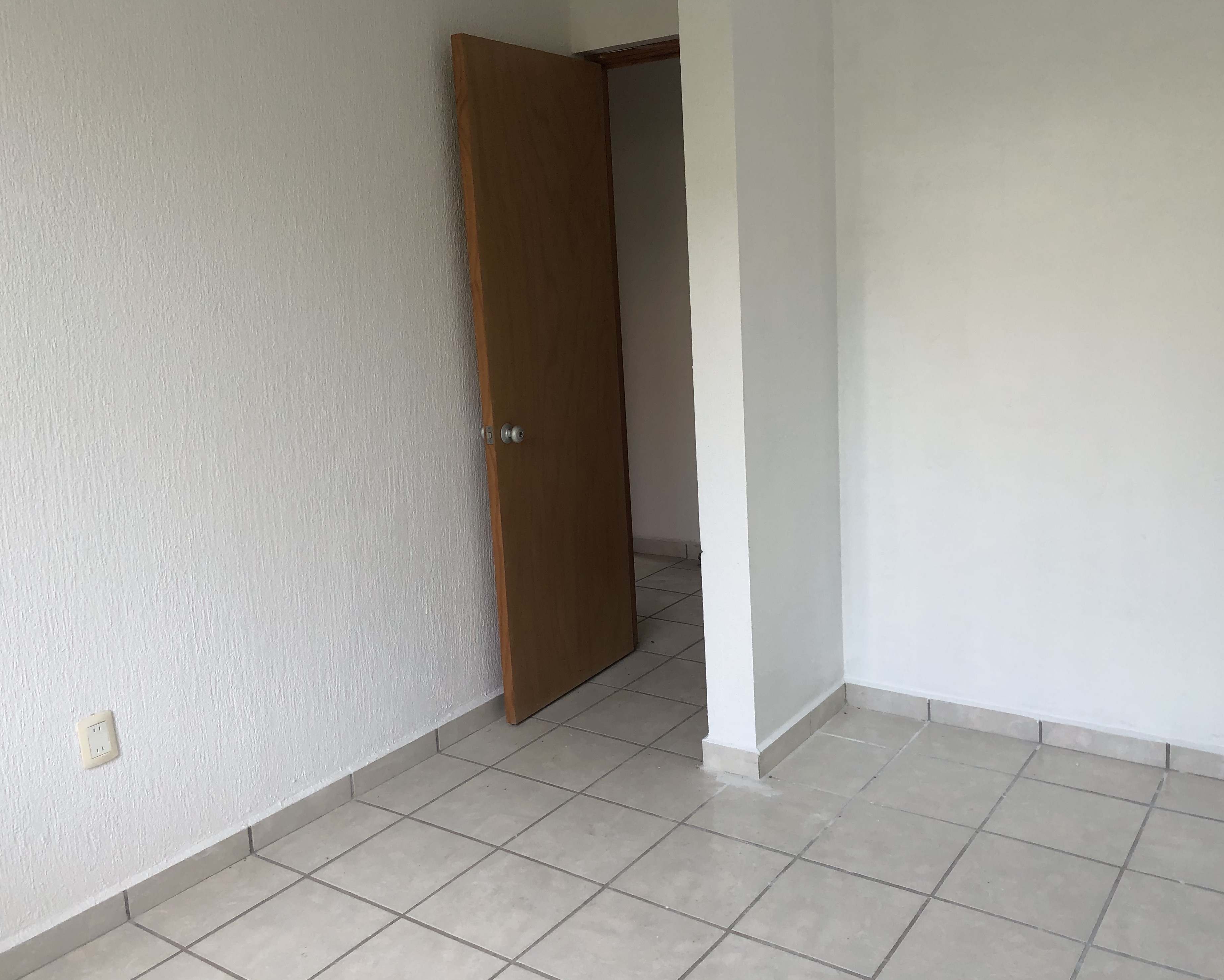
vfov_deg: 48.5
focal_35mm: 30
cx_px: 638
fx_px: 1087
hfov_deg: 58.7
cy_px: 479
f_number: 1.8
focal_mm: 4
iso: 50
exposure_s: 1/120
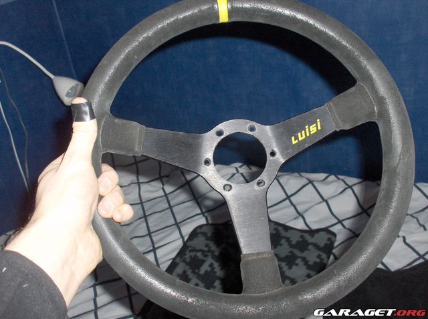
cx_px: 214
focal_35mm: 28
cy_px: 160
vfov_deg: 49.6
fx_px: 346
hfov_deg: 63.5
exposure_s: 1/60
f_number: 2.8
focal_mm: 5.8
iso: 53
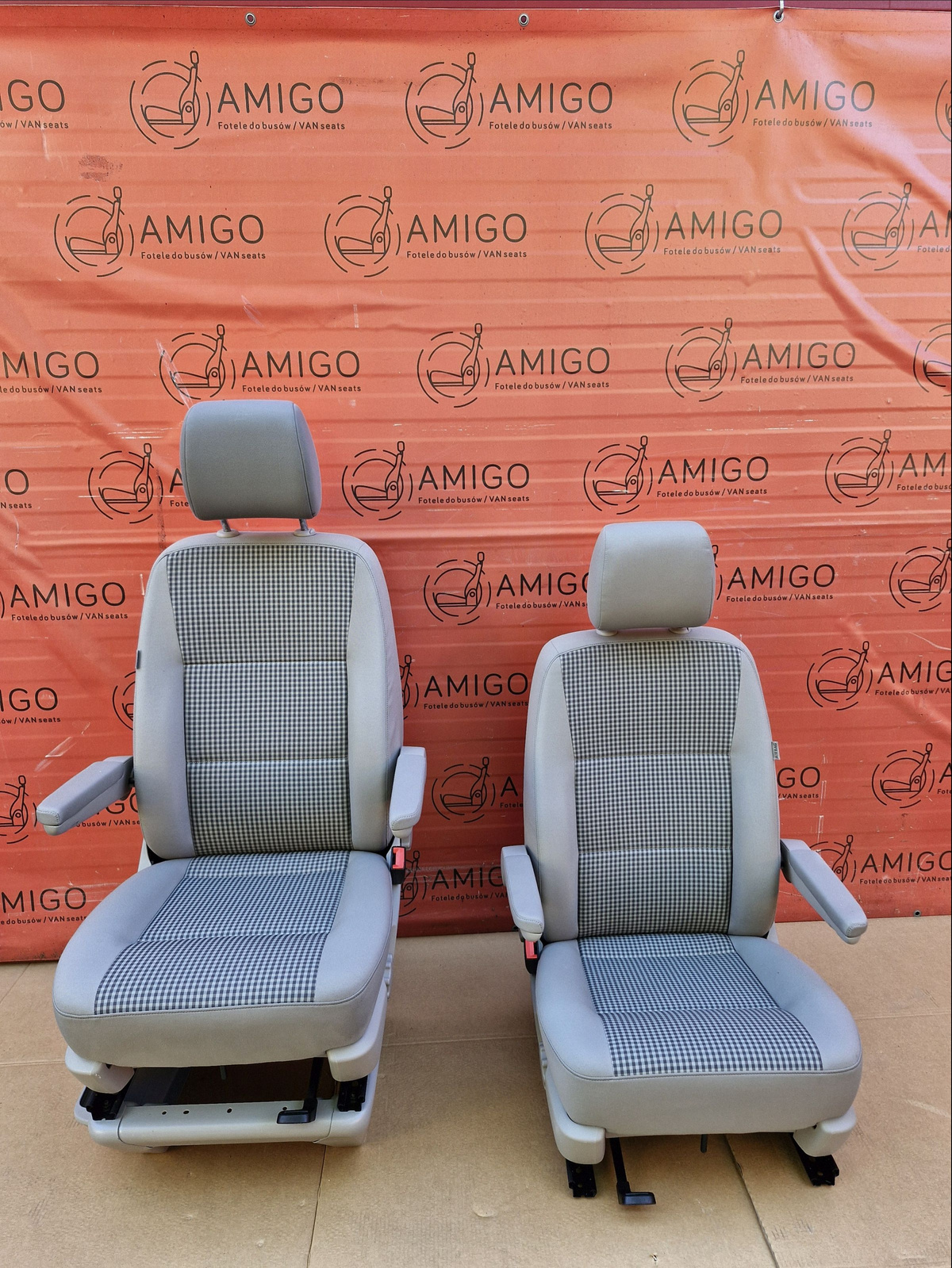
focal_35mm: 23
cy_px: 634
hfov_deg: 58.9
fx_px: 843
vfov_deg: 73.9
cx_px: 476
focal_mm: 5.54
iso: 50
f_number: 1.8
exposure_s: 1/100
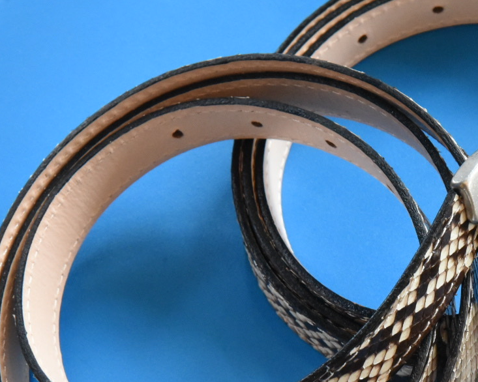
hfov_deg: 7.7
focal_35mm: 249
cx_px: 470
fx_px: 3522
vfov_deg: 6.2
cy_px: 307
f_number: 13
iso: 8000
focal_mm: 120
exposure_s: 1/160
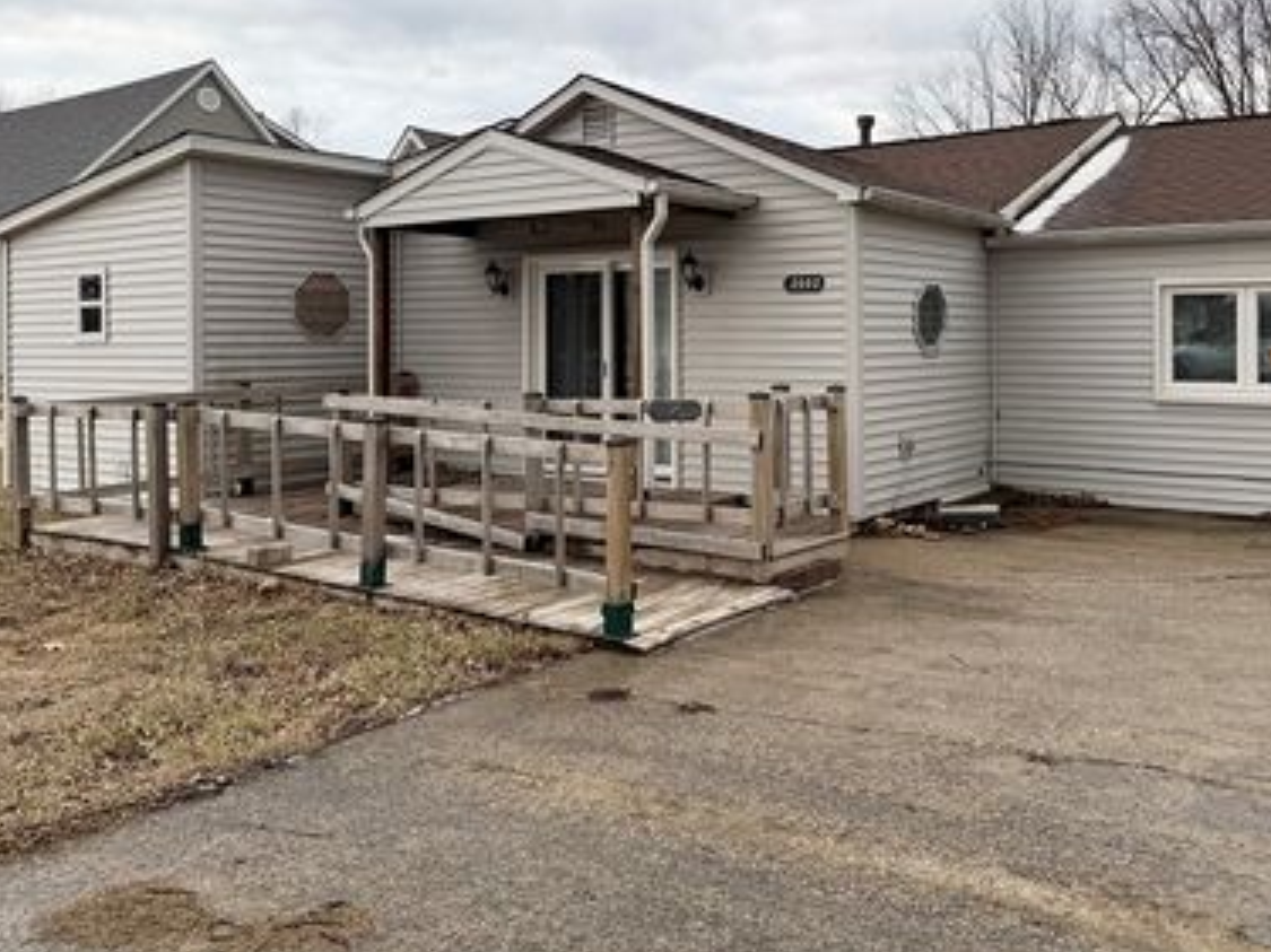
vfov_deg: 43.6
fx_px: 1175
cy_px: 334
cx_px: 763
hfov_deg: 56.4
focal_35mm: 32
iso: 80
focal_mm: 6.76
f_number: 1.78
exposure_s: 1/467
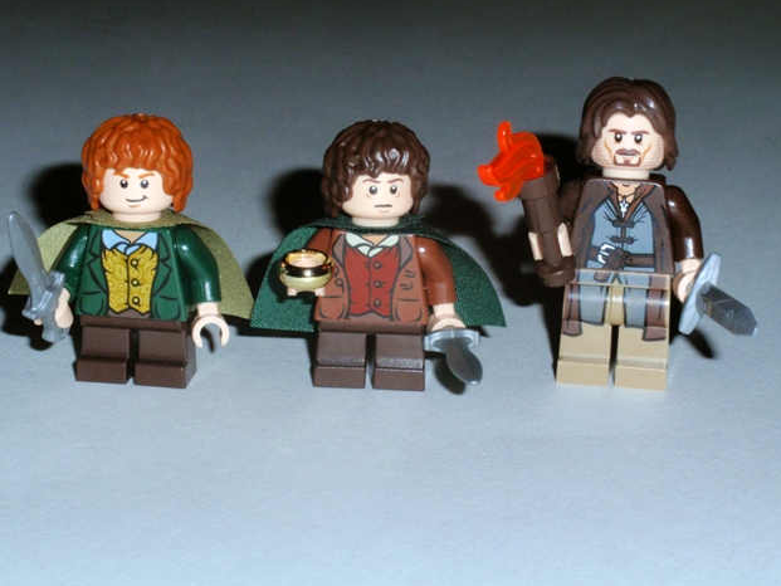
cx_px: 382
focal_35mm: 103
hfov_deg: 19.1
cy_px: 288
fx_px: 2324
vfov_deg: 14.4
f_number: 14
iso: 200
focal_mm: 17.68
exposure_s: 1/125
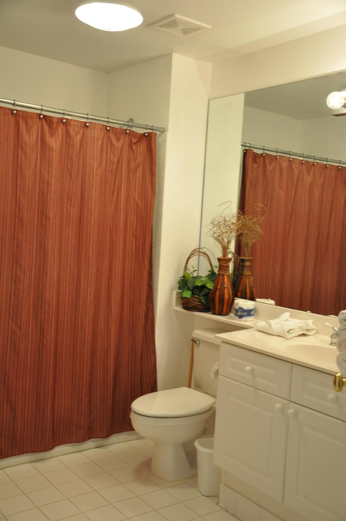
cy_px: 260
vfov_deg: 49.6
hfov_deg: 34.1
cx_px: 173
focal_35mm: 39
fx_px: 564
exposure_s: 1/50
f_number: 4
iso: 800
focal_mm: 26
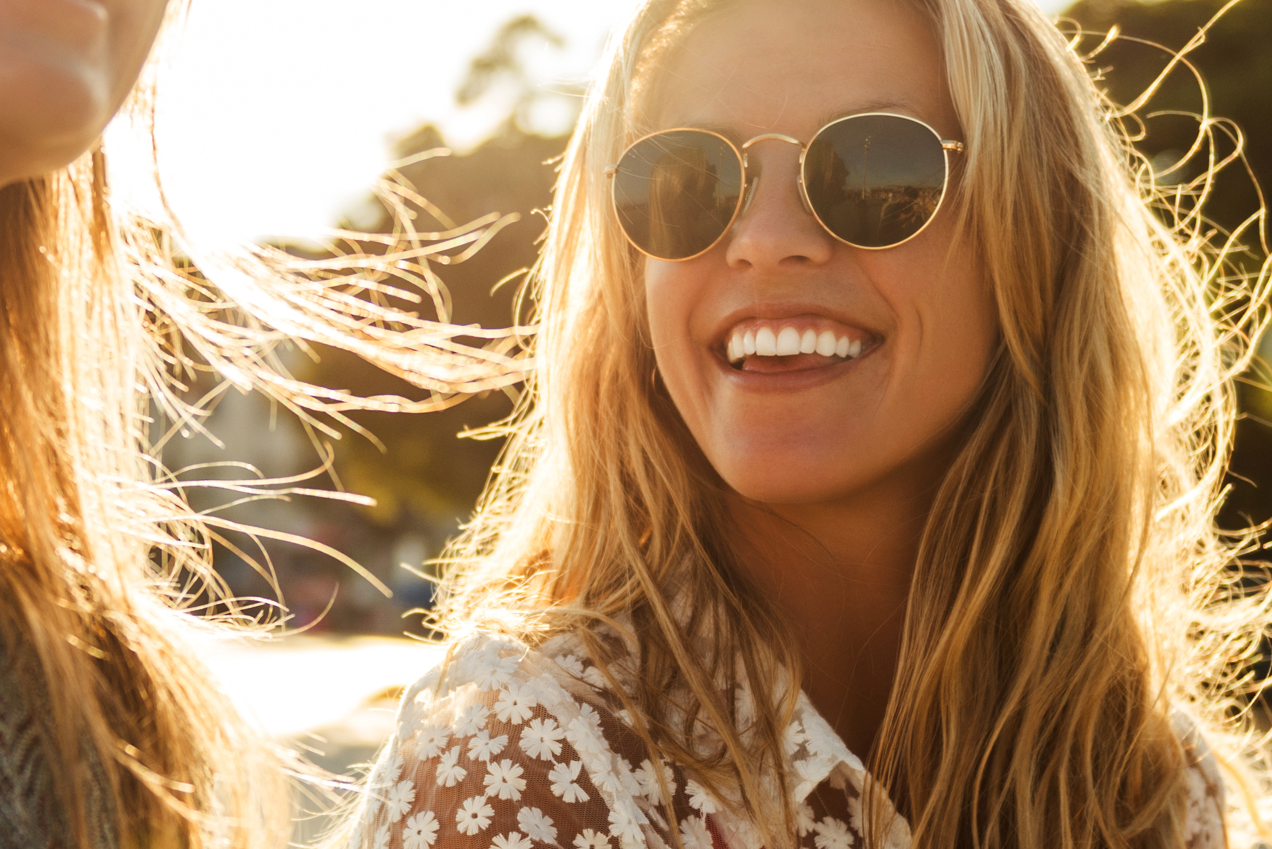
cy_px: 538
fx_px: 3393
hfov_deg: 21.0
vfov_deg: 14.2
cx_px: 246
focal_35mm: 96
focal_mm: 32
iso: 100
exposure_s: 1/1250
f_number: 2.8
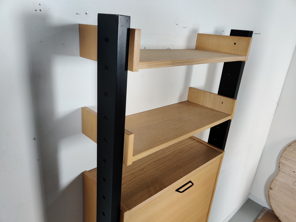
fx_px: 231
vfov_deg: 51.4
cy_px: 111
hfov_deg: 65.3
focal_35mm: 27
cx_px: 148
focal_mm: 4.75
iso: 250
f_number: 1.65
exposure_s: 1/100
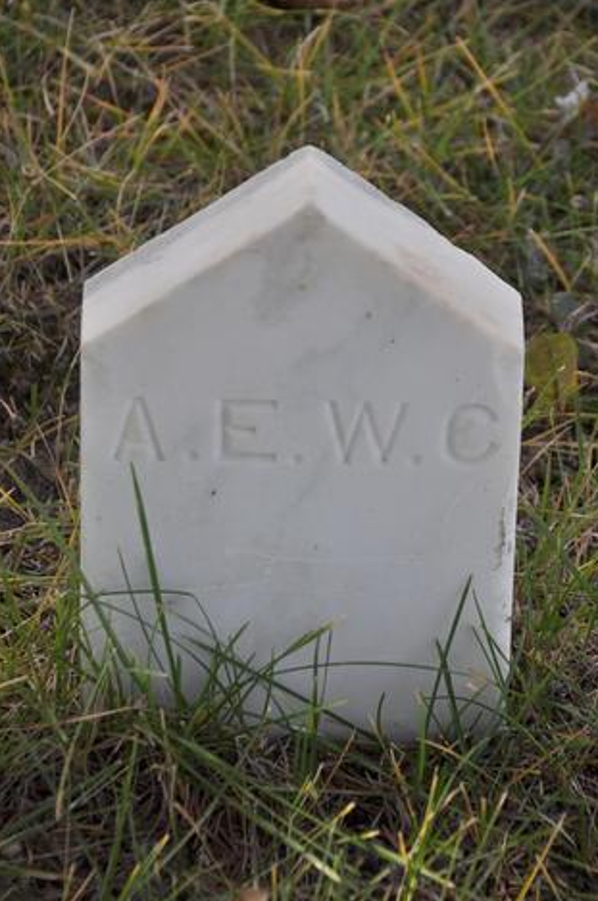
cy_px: 429
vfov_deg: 9.1
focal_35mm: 228
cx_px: 300
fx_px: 5691
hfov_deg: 6.0
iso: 200
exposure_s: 1/350
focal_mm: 135
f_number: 5.6
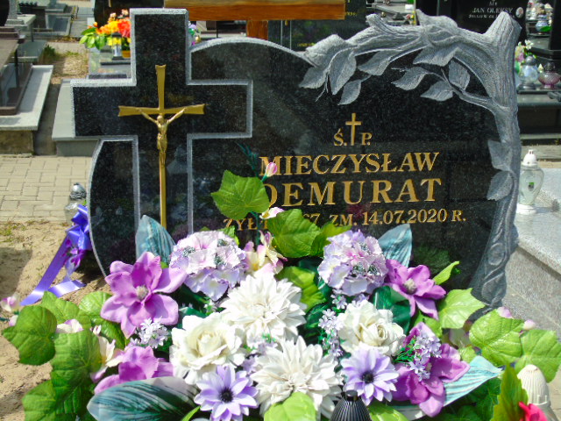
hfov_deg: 35.5
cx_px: 280
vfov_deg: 27.0
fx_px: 875
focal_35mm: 54
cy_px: 210
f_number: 4.3
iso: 80
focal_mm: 9.6
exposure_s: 1/640
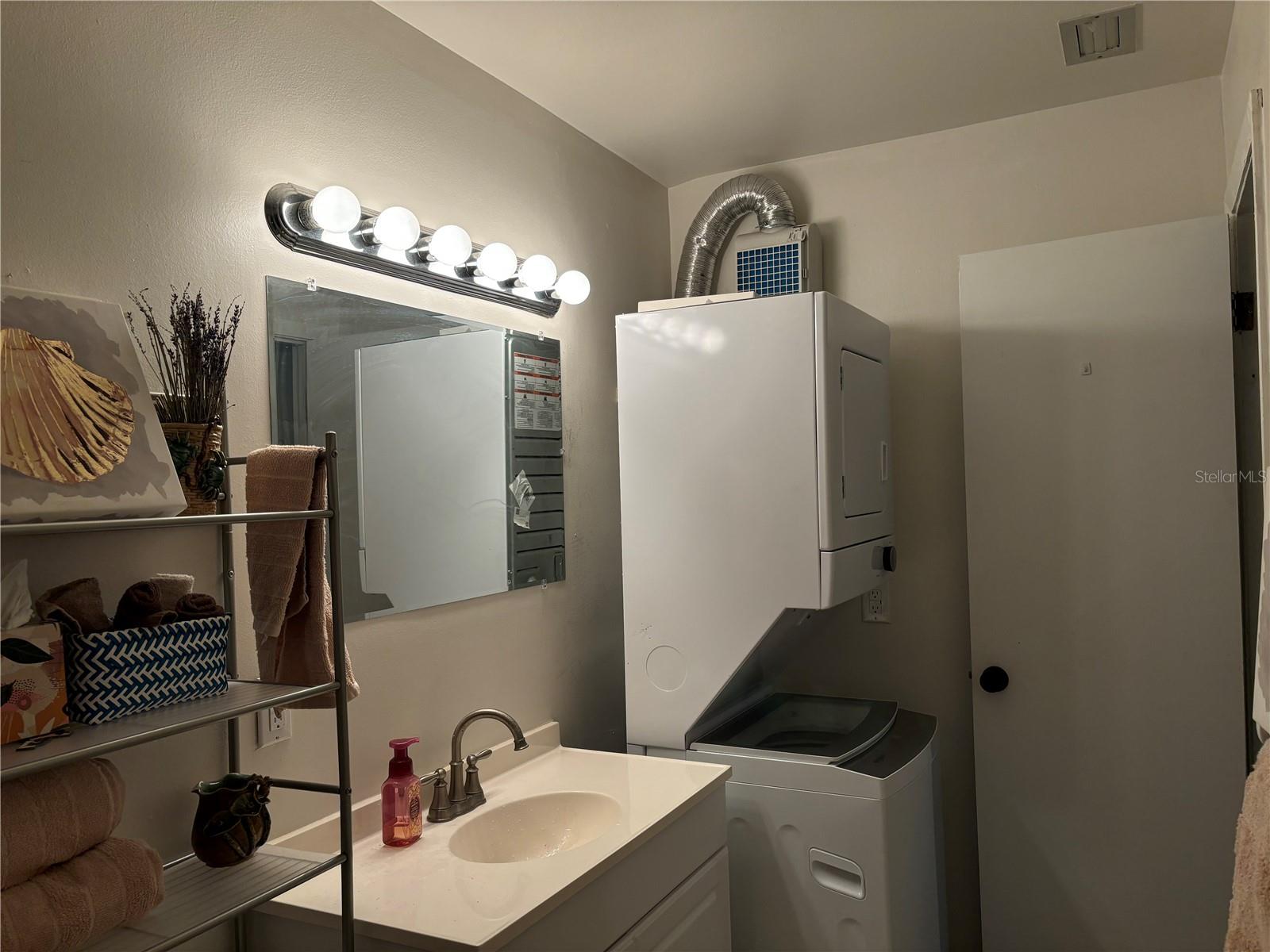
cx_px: 635
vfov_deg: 53.1
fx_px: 954
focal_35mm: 26
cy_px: 476
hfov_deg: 67.3
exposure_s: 1/60
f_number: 1.6
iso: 100
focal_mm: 5.96
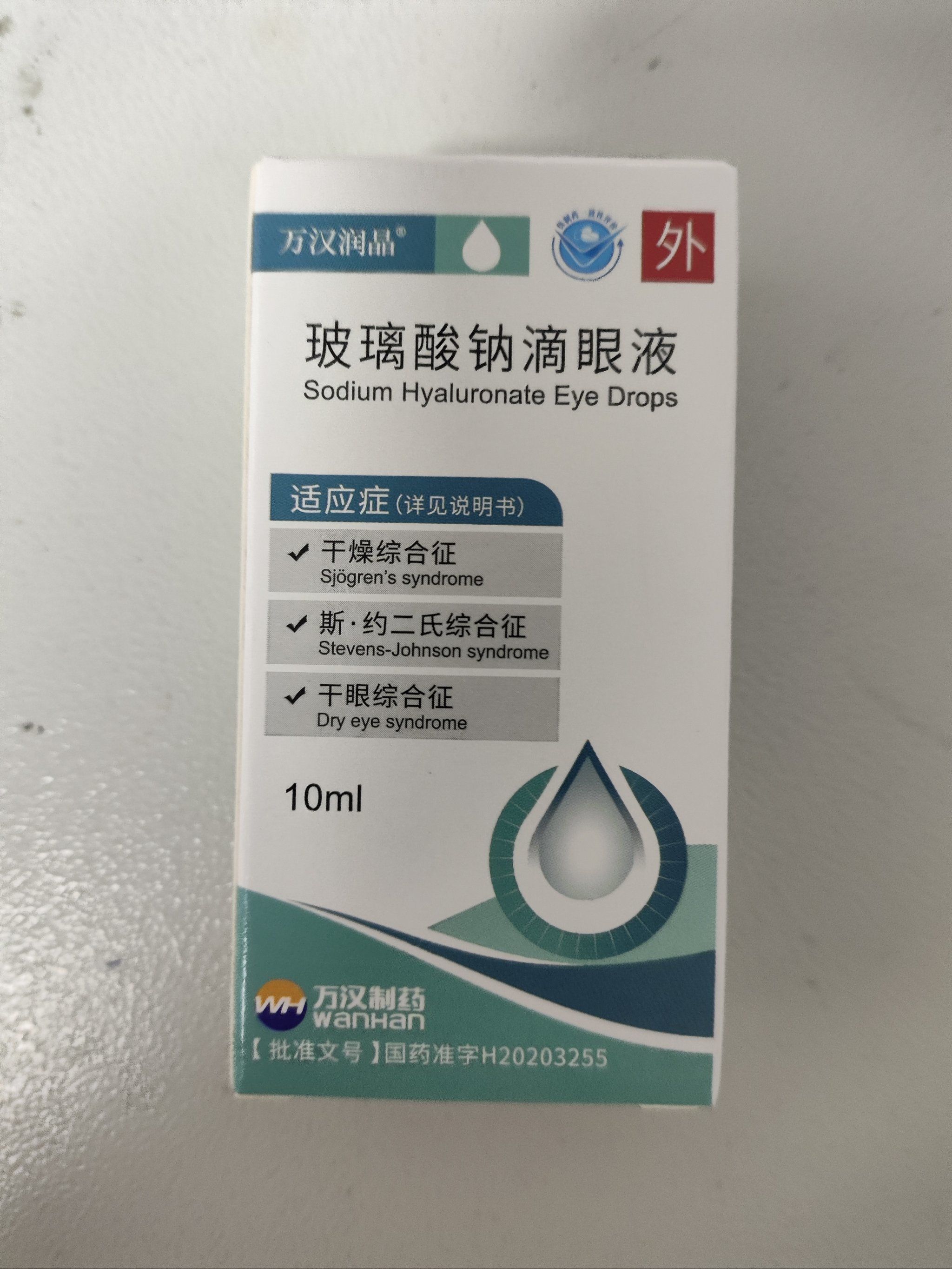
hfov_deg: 54.9
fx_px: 916
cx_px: 476
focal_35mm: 25
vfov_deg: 69.4
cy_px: 634
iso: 453
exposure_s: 1/33.3
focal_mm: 4.71
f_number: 1.79
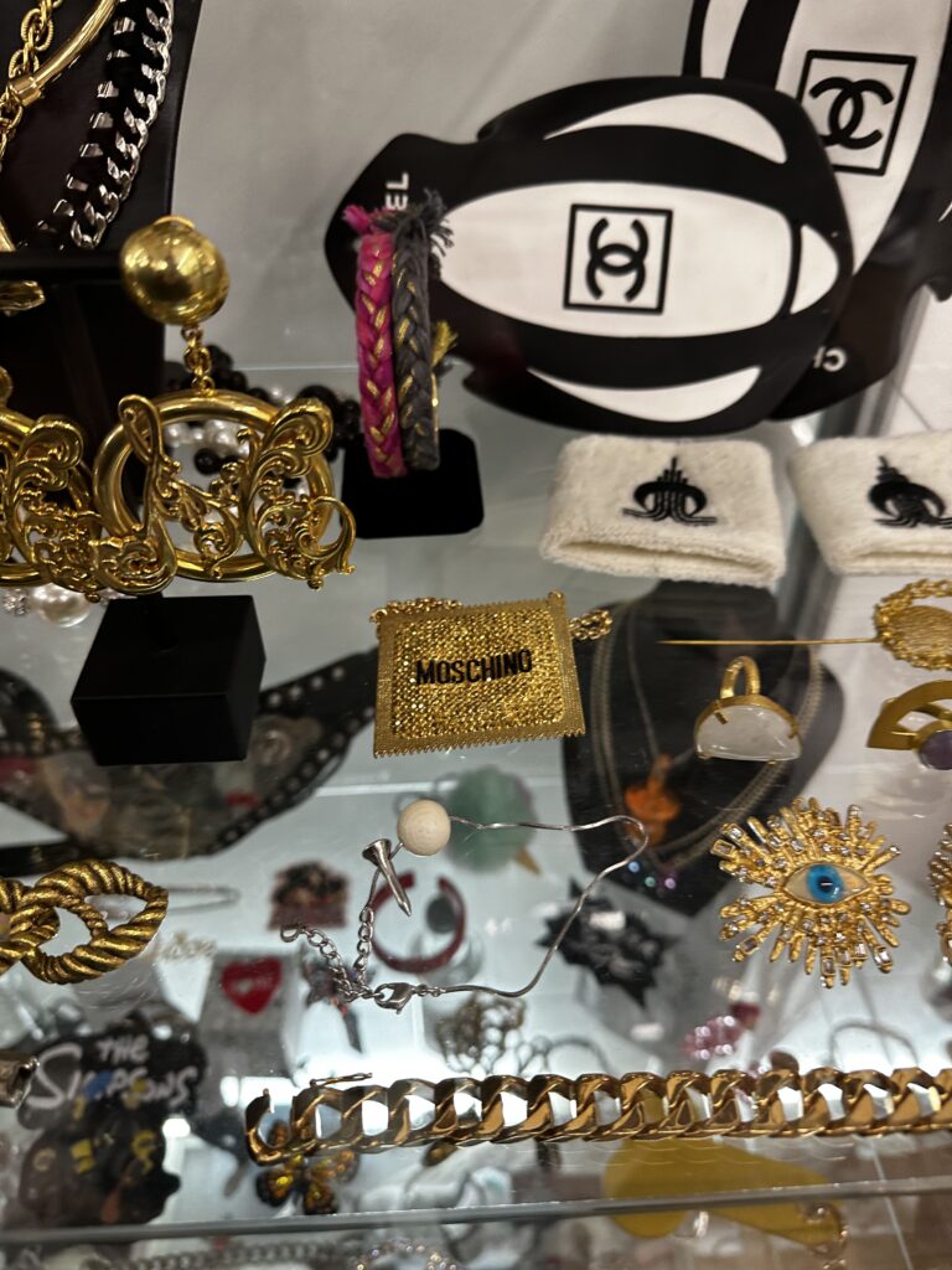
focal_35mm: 24
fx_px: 880
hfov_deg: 56.8
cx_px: 476
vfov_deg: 71.6
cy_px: 635
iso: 200
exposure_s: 1/50
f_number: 1.78
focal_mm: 6.86
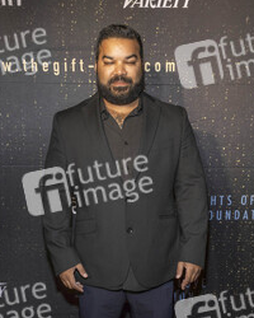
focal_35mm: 45
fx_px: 423
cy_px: 249
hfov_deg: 33.4
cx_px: 124
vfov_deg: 39.7
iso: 800
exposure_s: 1/200
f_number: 5.6
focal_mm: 30
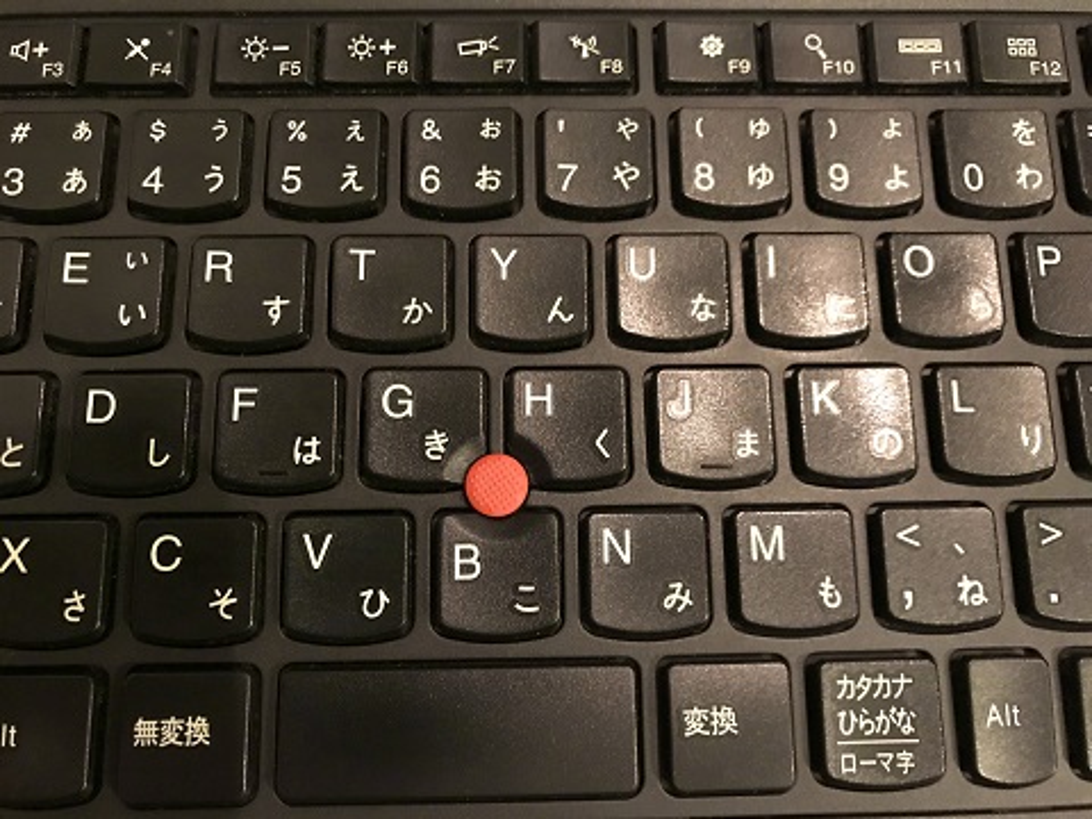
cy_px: 410
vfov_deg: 49.7
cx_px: 546
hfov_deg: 63.4
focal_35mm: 28
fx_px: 883
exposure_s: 1/4
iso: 100
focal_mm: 3.99
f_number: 1.8
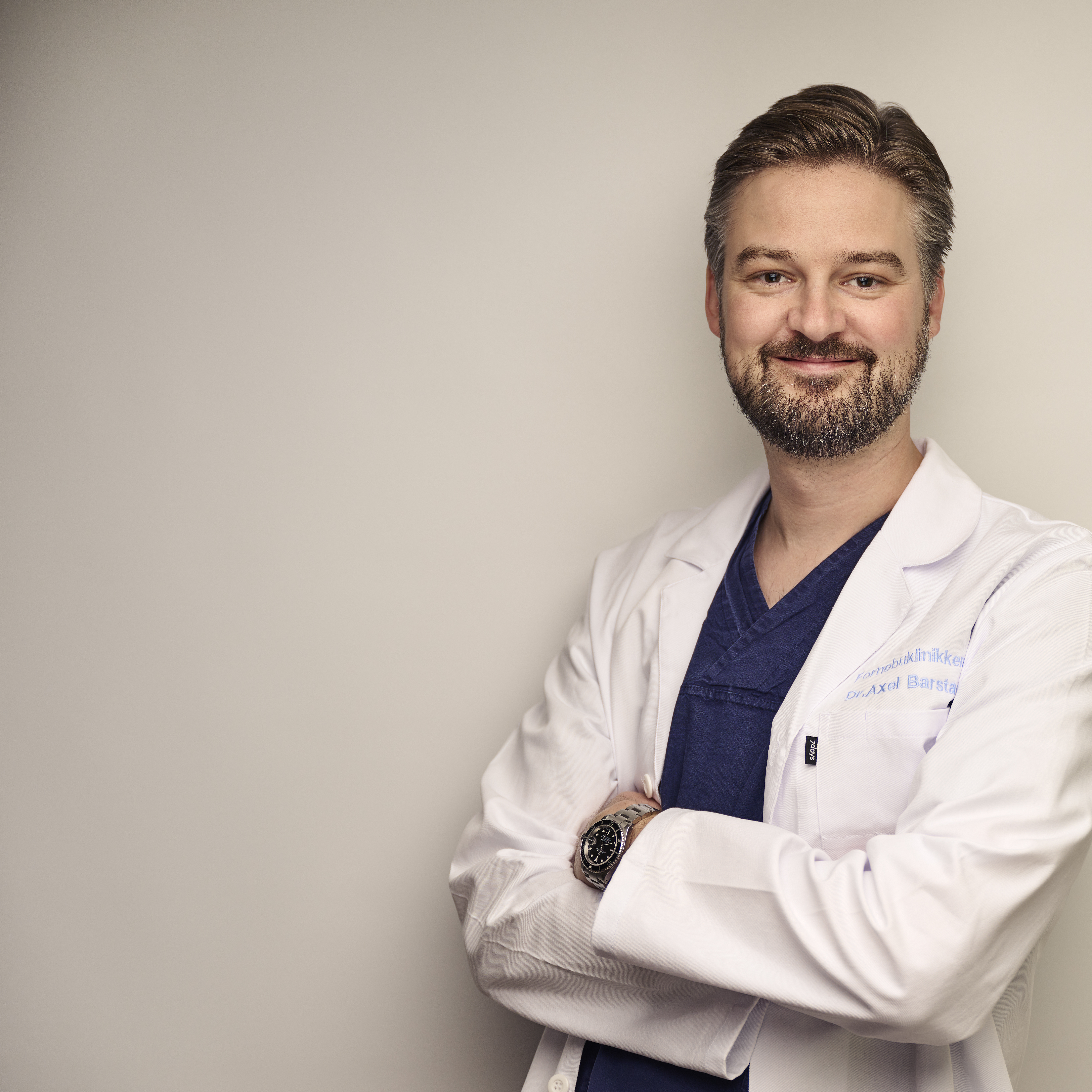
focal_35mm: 71
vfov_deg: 24.3
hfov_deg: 24.1
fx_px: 2534
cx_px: 794
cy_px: 544
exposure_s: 1/160
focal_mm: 55
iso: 125
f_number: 2.8
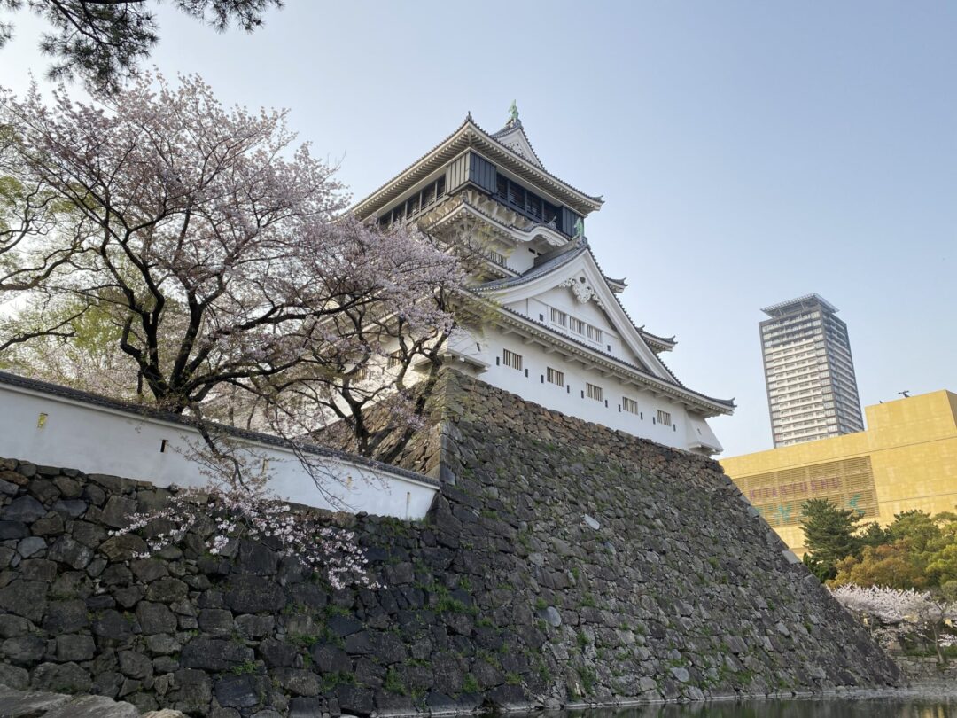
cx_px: 478
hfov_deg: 67.3
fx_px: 719
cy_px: 359
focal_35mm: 26
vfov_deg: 53.1
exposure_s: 1/698
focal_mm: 4.25
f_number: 1.8
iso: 32
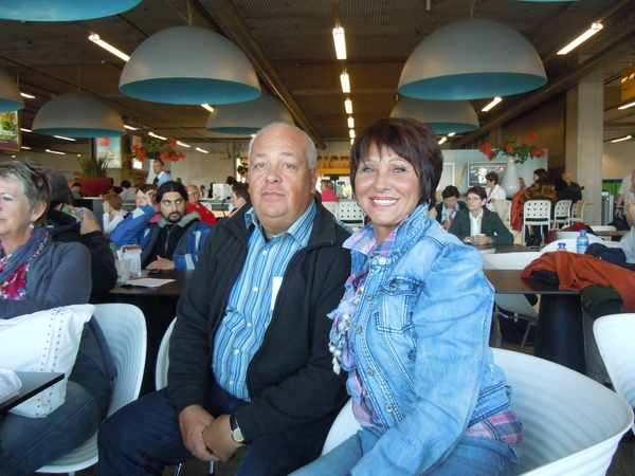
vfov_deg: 46.8
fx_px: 550
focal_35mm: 30
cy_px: 238
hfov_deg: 60.0
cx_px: 318
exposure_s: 1/60
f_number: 3.5
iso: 400
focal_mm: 5.4
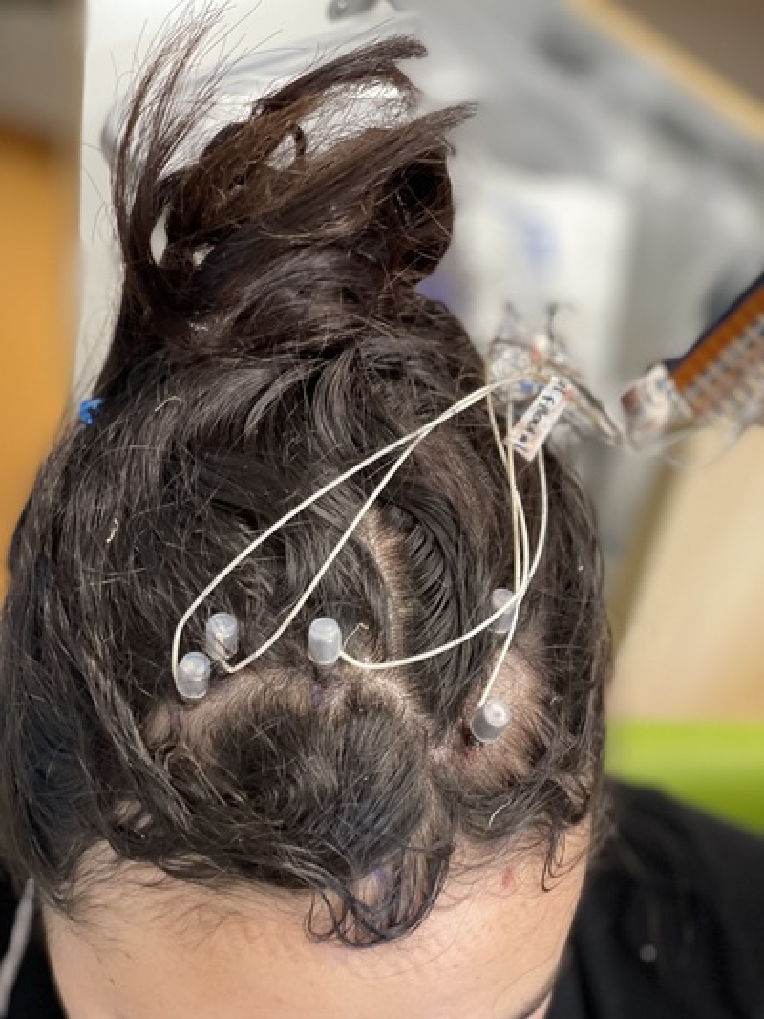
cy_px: 510
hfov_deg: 22.9
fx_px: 1883
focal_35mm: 64
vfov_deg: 30.3
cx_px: 382
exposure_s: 1/40
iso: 200
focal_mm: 7.5
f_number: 2.2
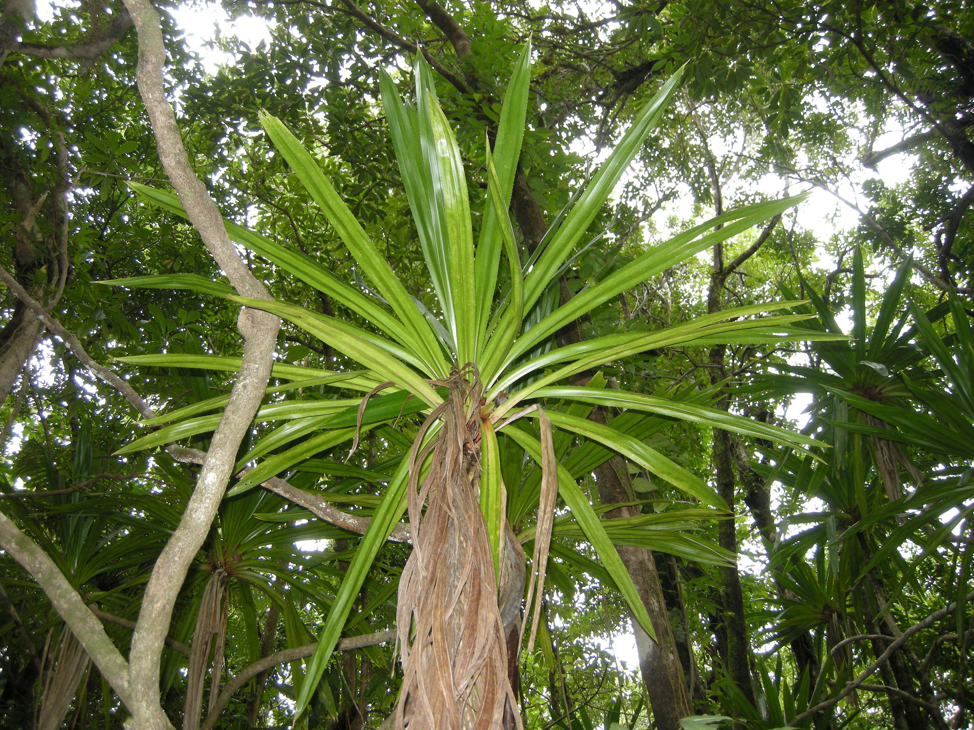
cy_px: 365
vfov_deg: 40.7
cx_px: 487
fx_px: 985
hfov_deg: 52.6
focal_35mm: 35
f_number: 2.7
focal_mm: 7.5
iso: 120
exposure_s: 1/33
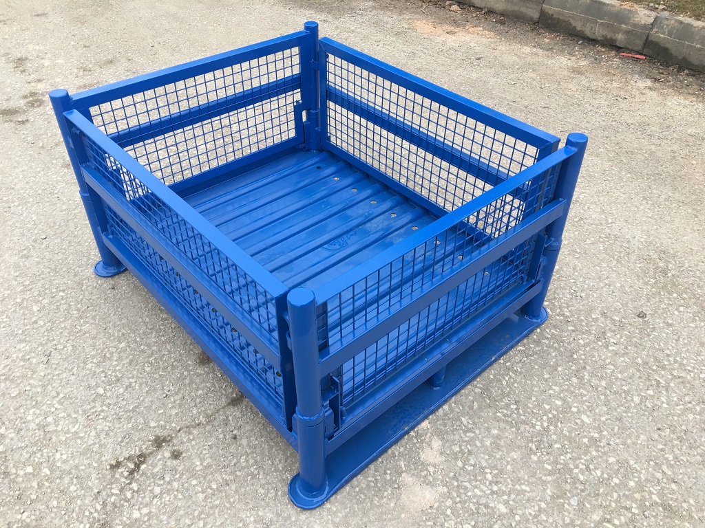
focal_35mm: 29
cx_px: 352
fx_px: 591
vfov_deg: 48.2
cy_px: 264
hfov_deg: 61.7
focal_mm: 4.15
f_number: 2.2
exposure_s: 1/33
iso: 25
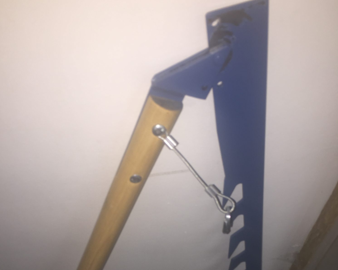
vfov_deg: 36.7
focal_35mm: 39
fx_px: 390
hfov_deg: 46.8
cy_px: 221
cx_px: 167
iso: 32
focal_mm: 4.15
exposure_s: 1/20
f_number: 2.2
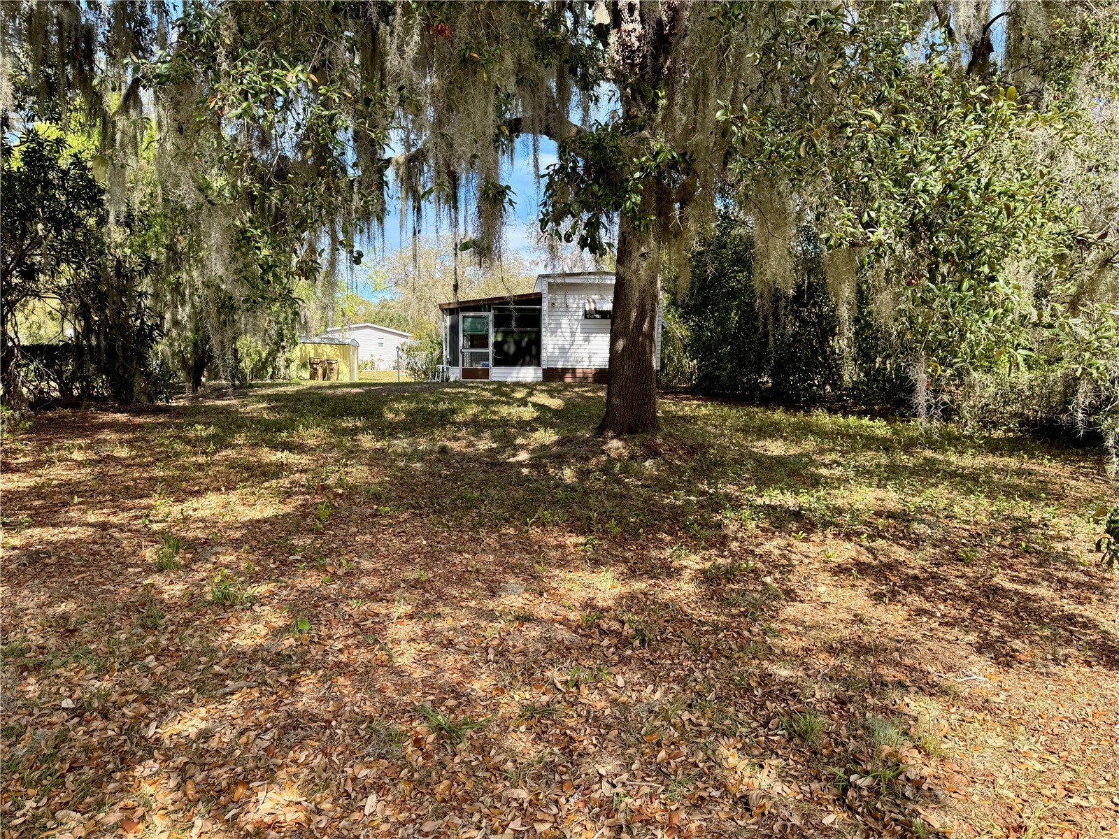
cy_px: 420
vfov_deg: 56.8
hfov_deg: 71.6
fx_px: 776
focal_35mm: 24
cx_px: 560
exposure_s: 1/1042
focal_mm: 6.76
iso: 80
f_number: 1.78
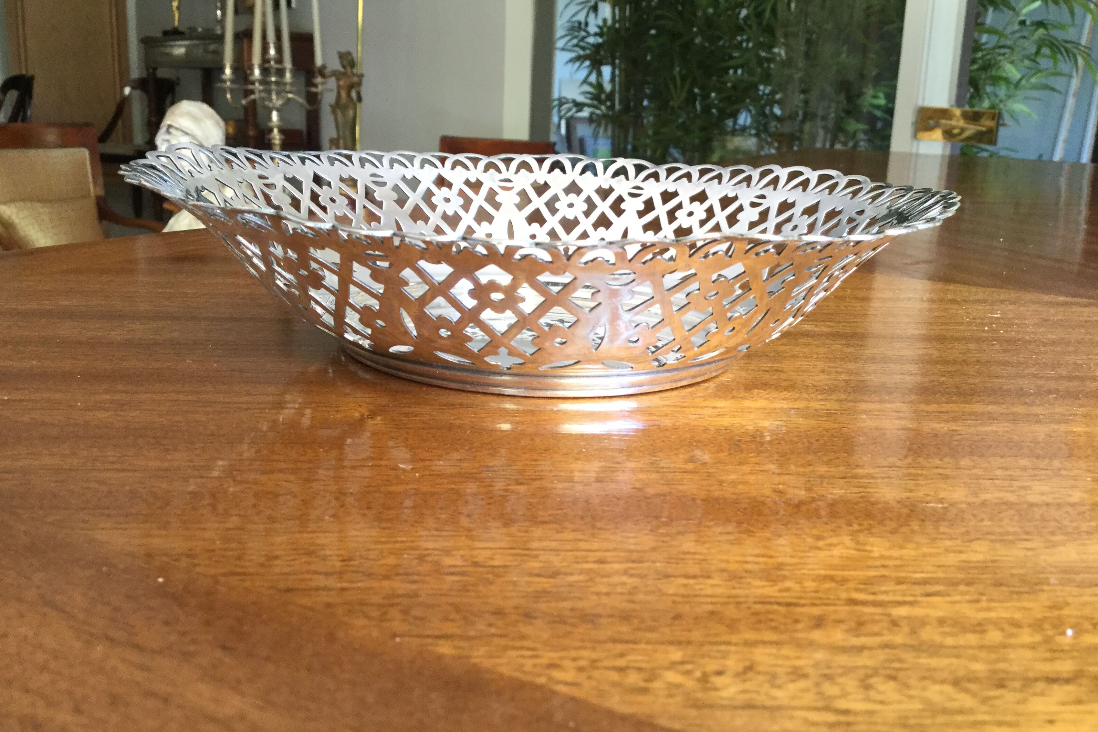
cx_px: 555
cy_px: 322
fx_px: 1006
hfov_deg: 57.2
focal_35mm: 33
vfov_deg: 39.9
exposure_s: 1/33
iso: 50
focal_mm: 3.3
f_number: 2.4
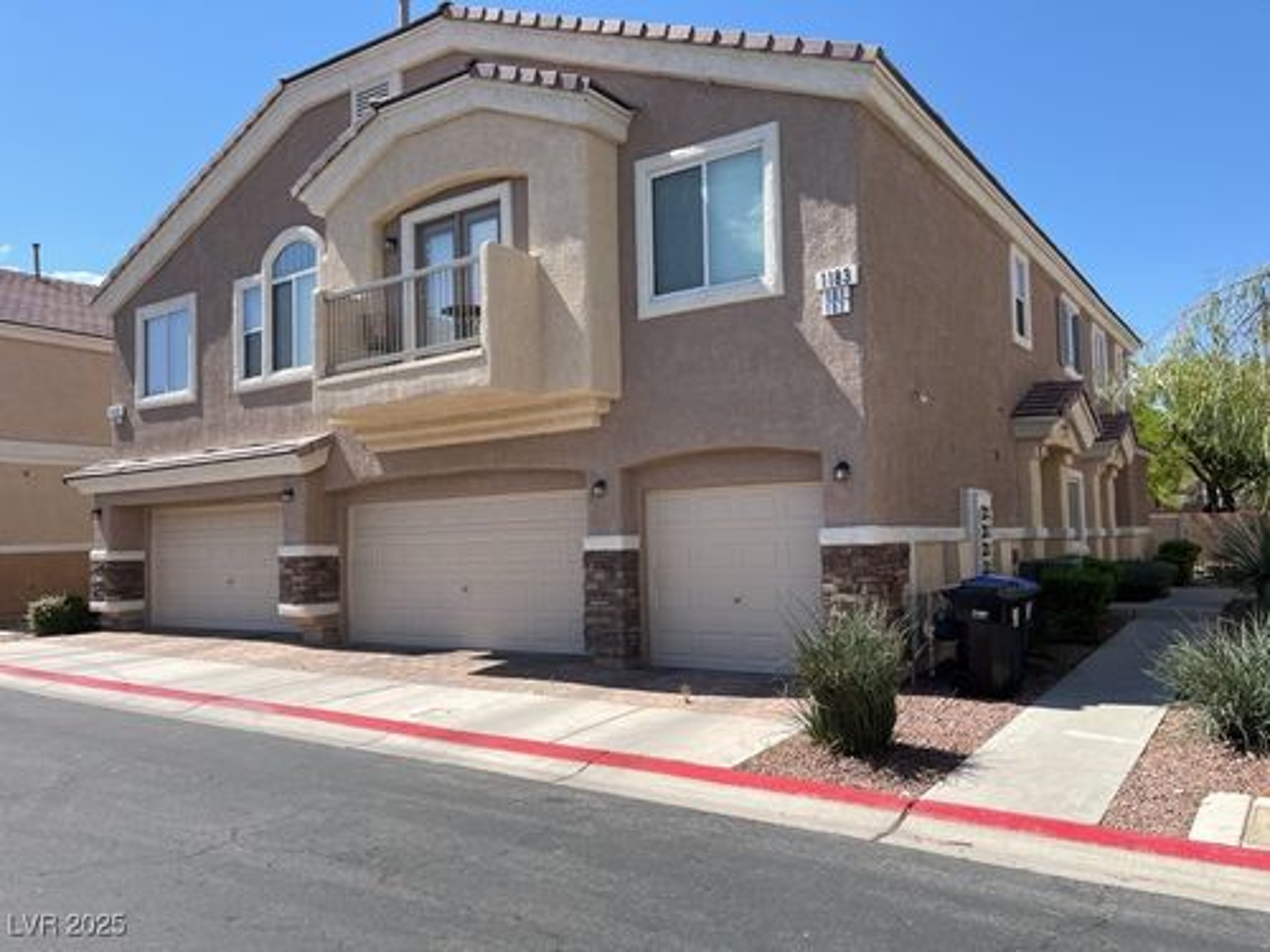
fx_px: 954
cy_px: 476
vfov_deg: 53.1
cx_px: 635
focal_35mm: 26
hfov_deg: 67.3
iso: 50
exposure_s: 1/2825
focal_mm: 5.1
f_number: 1.6
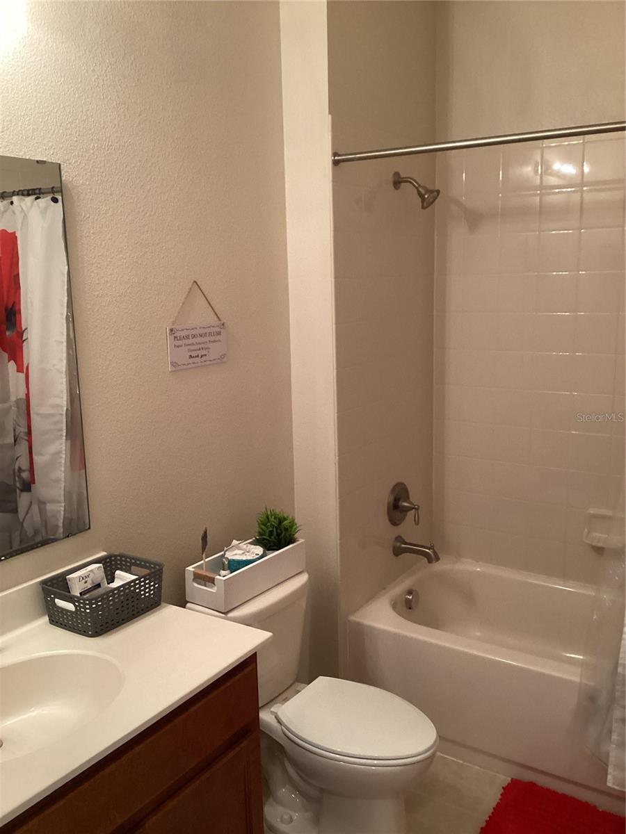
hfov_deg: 45.4
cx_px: 313
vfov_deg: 58.4
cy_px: 417
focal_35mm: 31
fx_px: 747
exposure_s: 1/60
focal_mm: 3.3
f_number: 2.4
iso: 320
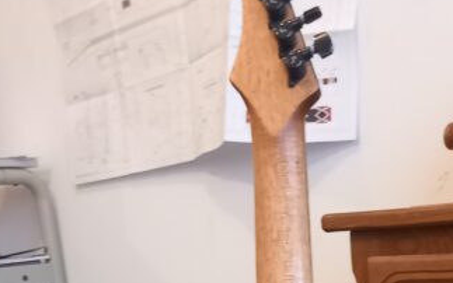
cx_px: 300
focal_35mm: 84
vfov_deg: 13.4
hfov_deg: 24.5
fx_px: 1037
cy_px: 562
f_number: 1.8
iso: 1000
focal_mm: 4.65
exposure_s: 1/20
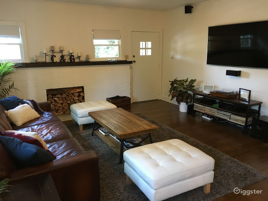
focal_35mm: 29
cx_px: 134
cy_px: 100
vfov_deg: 48.2
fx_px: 225
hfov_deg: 61.7
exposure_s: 1/20
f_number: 2.2
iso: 200
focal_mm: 4.15
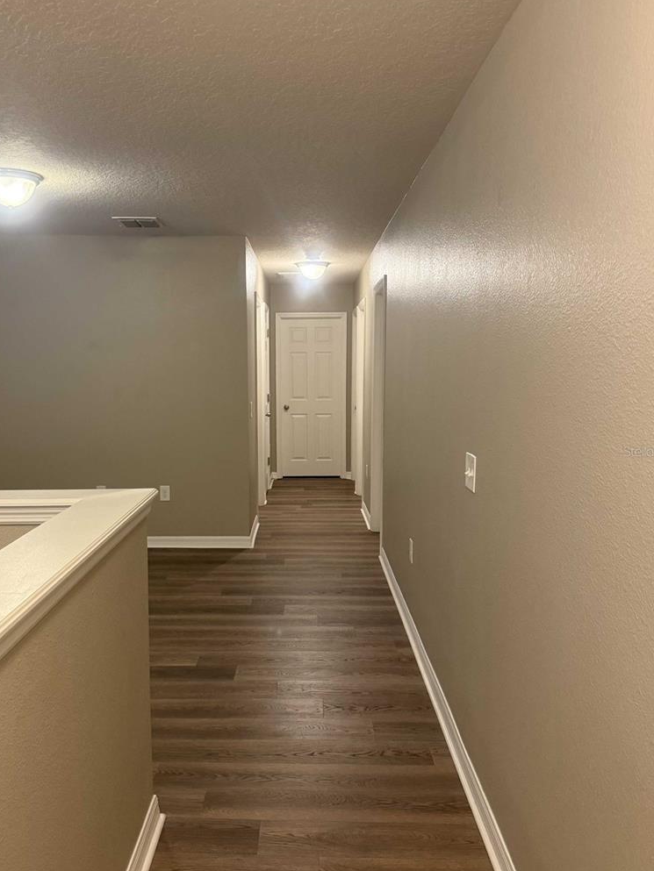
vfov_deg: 61.6
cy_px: 451
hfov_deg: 48.1
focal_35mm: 29
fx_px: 730
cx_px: 291
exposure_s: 1/60
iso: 400
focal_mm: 6.76
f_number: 1.78
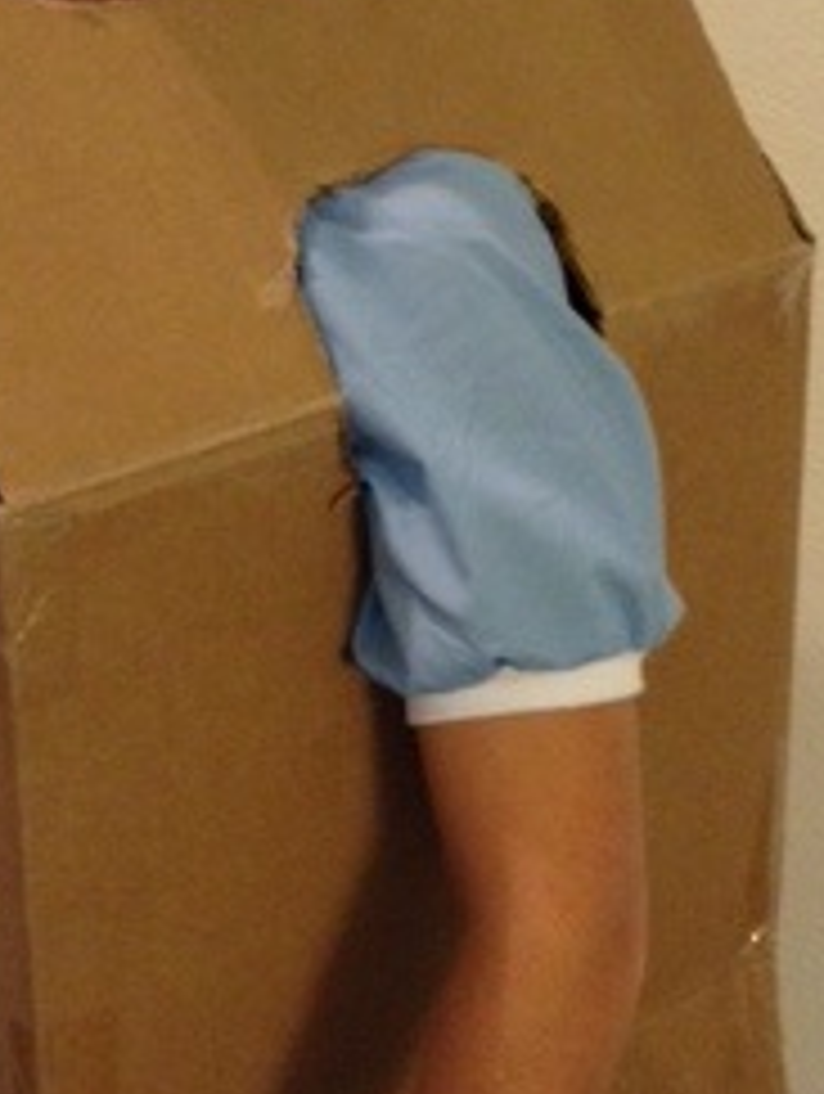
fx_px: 2912
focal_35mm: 92
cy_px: 374
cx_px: 230
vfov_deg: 21.2
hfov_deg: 16.0
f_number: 2.4
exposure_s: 1/20
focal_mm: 4.28
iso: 320
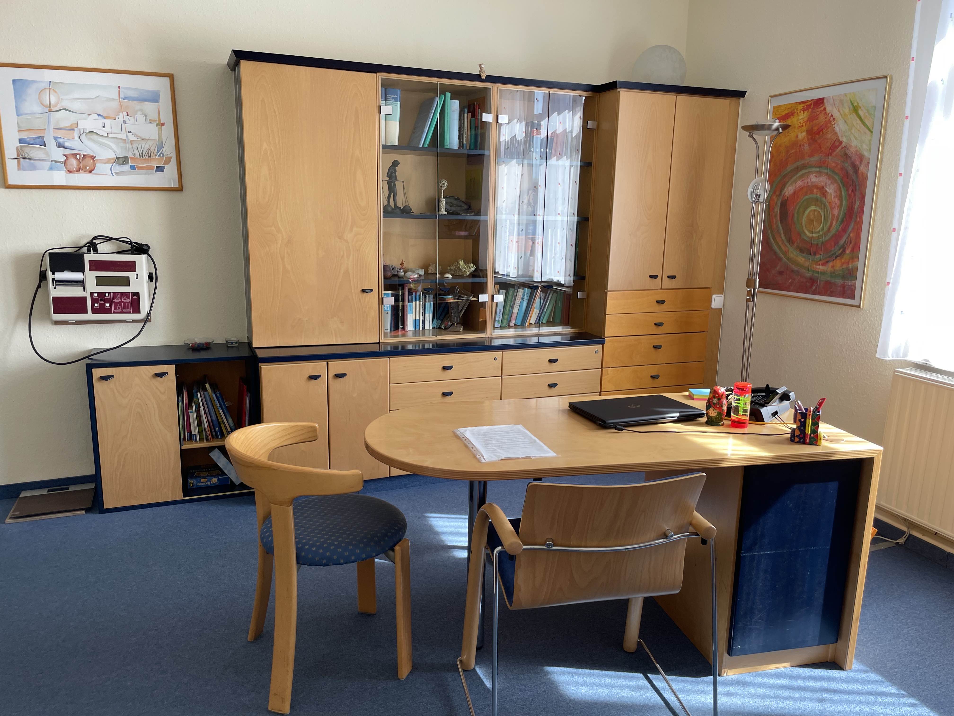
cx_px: 477
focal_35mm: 26
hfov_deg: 67.3
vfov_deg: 53.1
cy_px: 358
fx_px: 717
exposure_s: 1/121
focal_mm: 4.2
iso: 50
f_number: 1.6
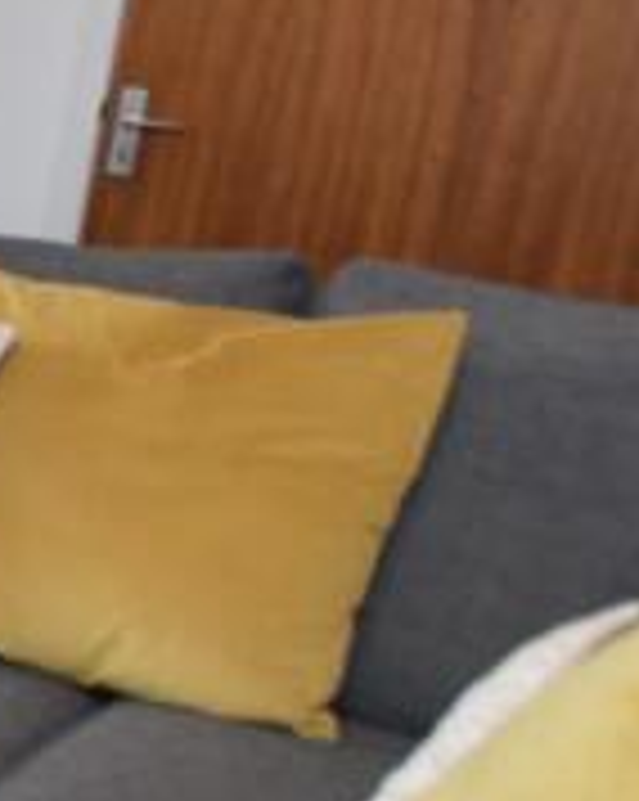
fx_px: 1918
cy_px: 475
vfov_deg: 23.6
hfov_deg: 11.2
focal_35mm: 81
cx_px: -1292
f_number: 3.5
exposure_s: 1/30
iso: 100
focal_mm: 10
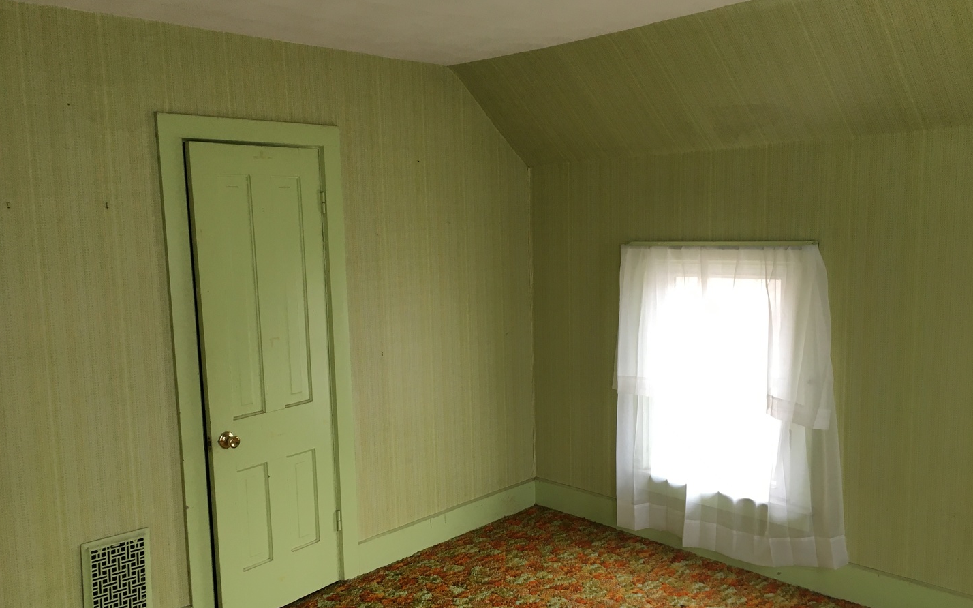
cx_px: 487
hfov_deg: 61.2
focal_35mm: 31
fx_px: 822
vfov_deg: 40.6
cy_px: 324
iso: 64
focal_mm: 4.15
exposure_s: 1/30
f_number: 2.2
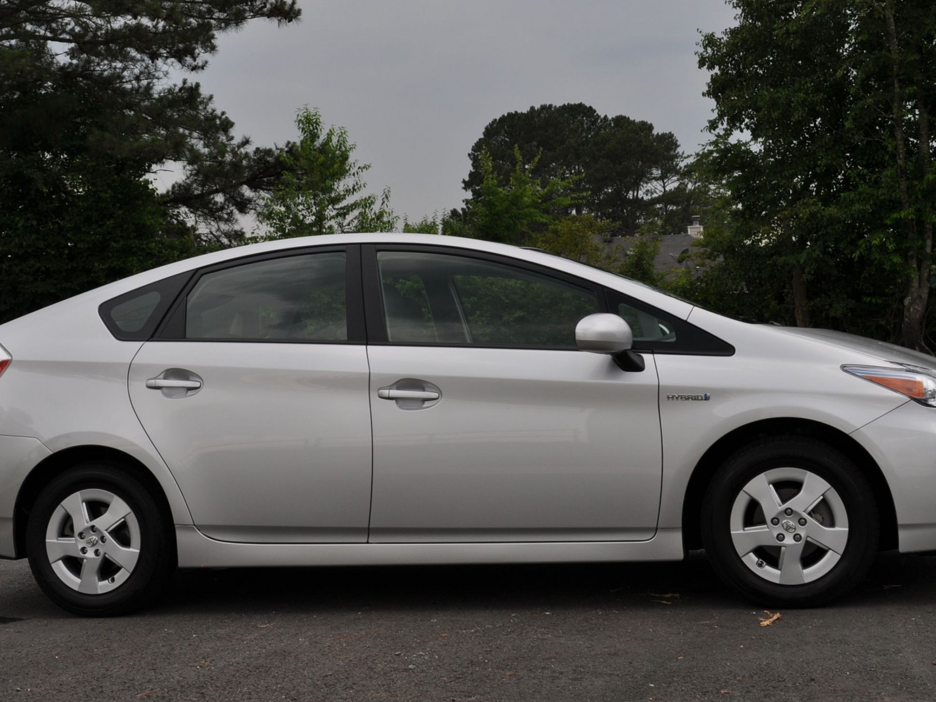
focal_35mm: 53
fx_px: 1433
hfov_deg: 36.2
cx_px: 494
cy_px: 255
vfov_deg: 27.4
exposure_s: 1/160
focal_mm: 24
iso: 200
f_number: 9
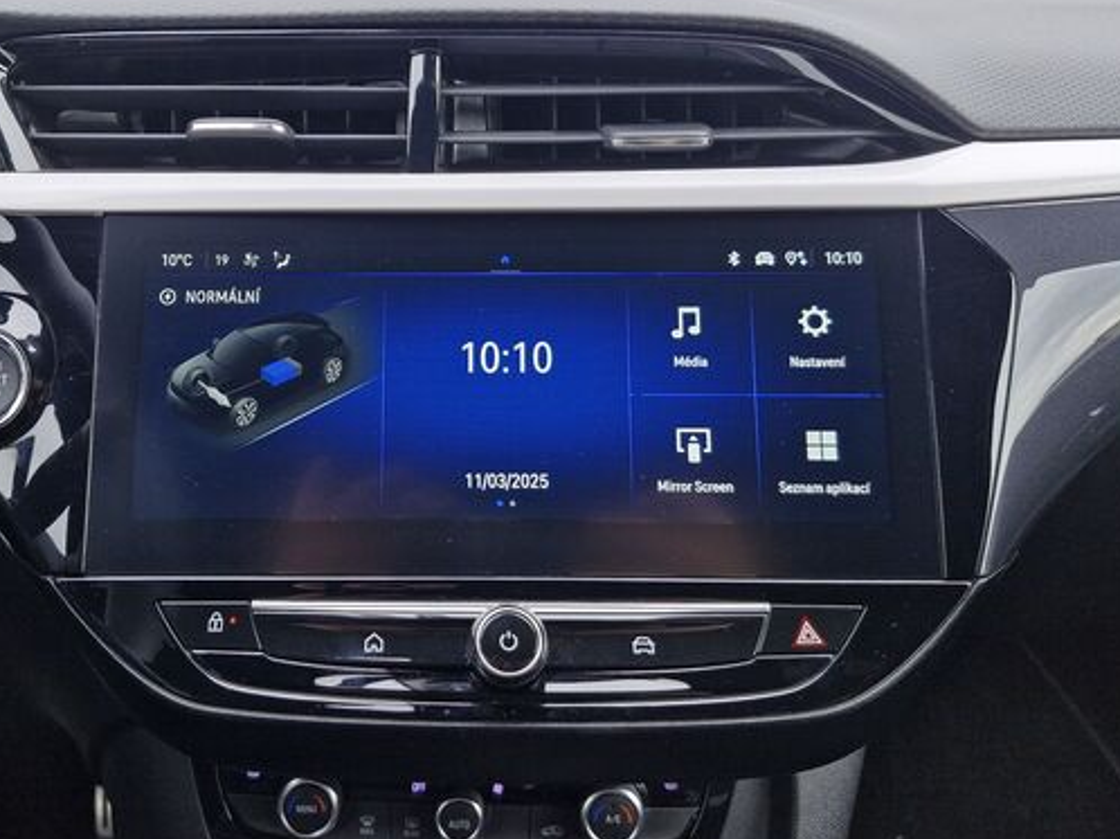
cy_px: 299
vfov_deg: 41.4
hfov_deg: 53.7
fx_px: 1100
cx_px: 468
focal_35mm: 34
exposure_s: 1/180
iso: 50
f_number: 1.8
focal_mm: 5.54
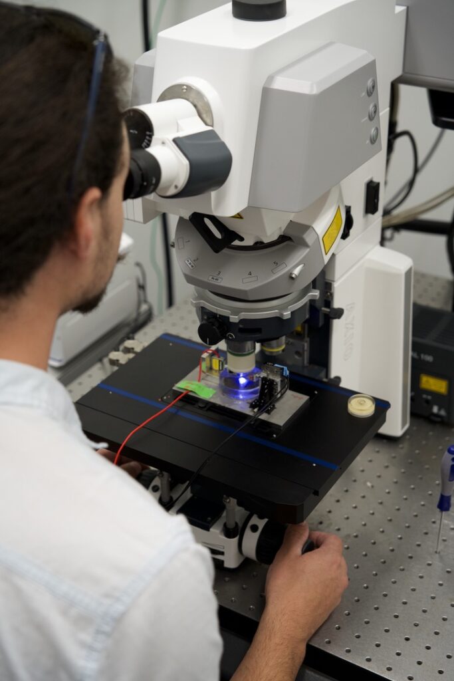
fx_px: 1002
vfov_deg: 37.5
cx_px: 227
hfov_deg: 25.5
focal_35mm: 53
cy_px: 340
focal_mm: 53
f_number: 4
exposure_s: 1/160
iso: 800
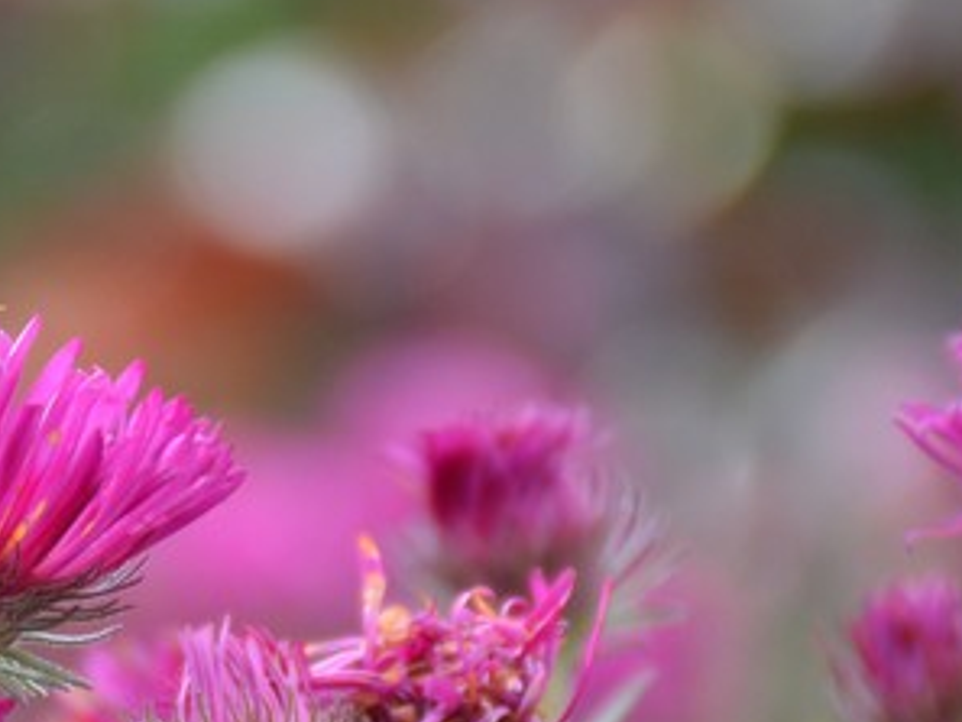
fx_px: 24688
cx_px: -243
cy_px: 602
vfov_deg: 1.7
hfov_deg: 2.2
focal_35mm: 888
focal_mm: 122
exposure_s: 1/160
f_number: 6.3
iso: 200
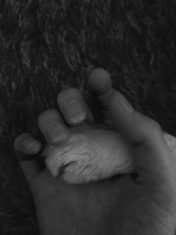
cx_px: 88
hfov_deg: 48.2
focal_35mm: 29
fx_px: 197
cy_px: 118
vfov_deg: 61.7
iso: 2000
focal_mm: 4.15
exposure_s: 1/15
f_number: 2.2
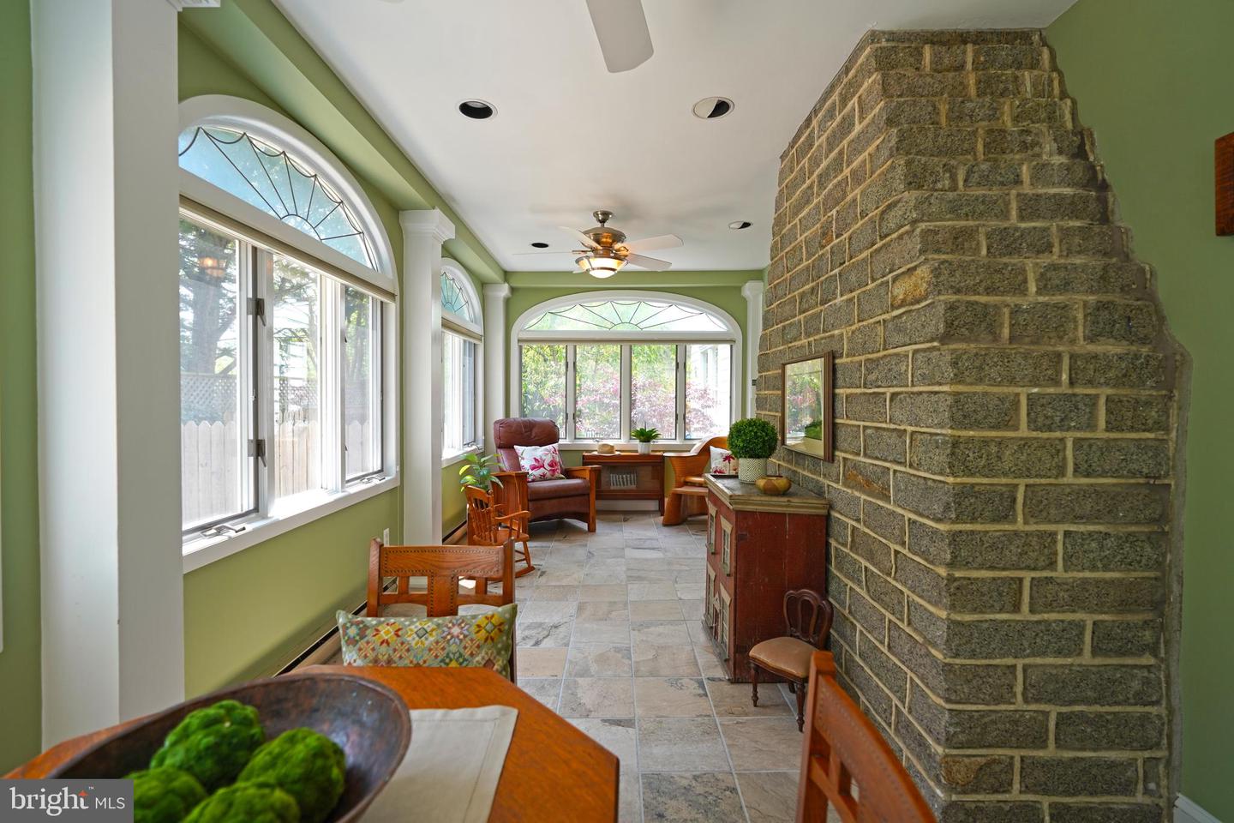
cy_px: 412
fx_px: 548
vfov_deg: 73.7
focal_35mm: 16
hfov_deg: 96.7
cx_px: 617
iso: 250
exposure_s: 1/160
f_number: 4
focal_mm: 16
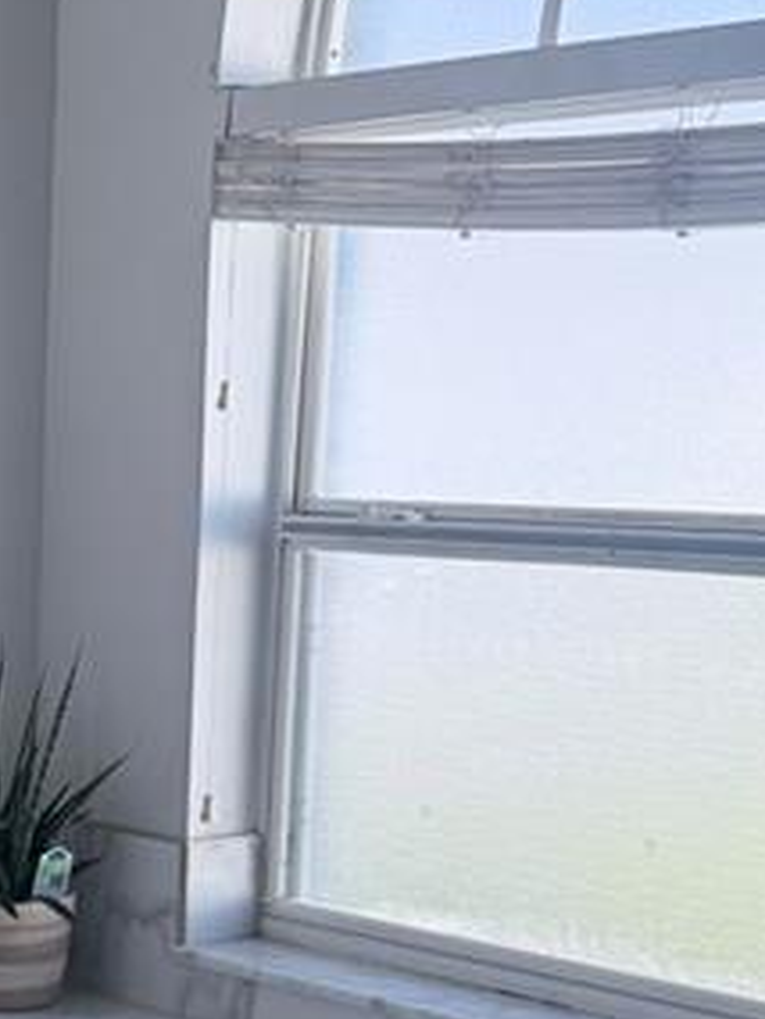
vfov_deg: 19.0
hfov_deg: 13.8
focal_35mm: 101
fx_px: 2974
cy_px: 947
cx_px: -350
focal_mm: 6.76
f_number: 1.78
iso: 100
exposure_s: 1/543
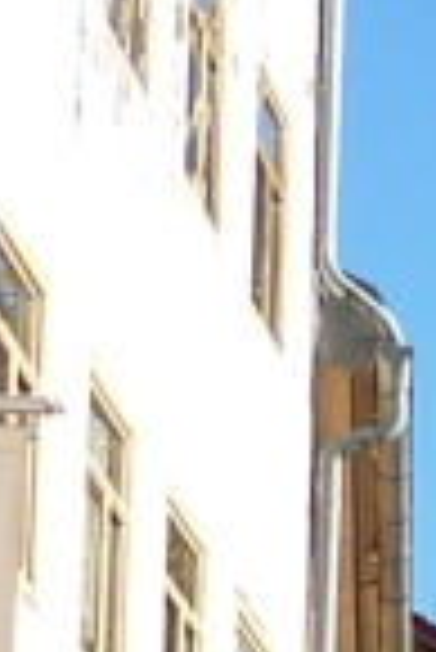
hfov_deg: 4.6
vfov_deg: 7.2
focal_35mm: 269
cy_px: 1612
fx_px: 4875
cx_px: 1915
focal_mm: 4.1
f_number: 4
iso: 80
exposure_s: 1/320
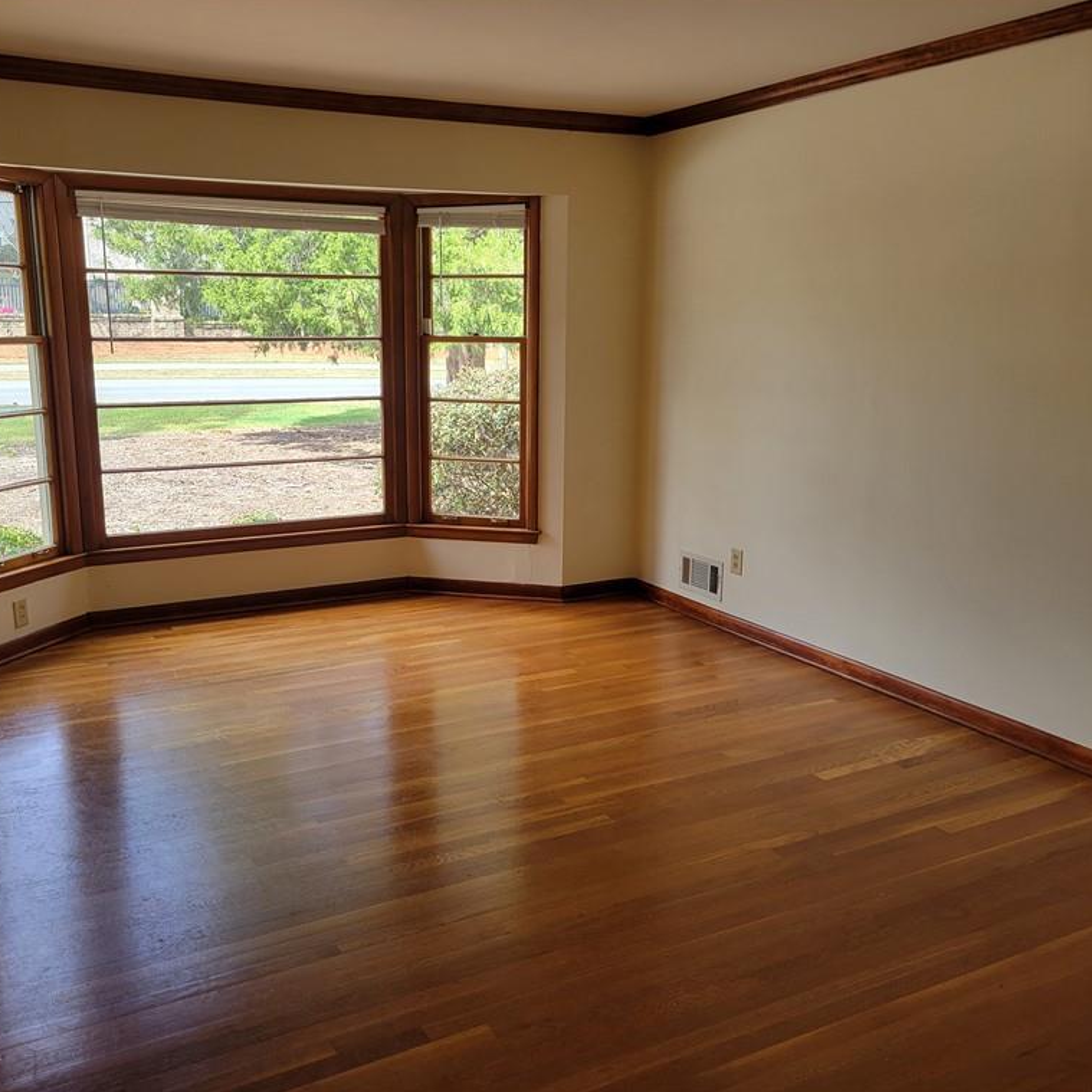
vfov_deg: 52.5
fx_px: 1106
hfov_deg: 52.5
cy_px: 542
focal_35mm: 31
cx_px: 531
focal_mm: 5.4
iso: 40
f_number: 1.8
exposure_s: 1/184
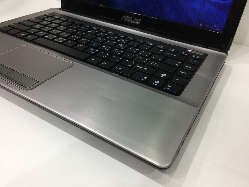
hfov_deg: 61.7
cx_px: 124
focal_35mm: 29
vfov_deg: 48.2
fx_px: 209
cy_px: 94
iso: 80
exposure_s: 1/33
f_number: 2.2
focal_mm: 4.15
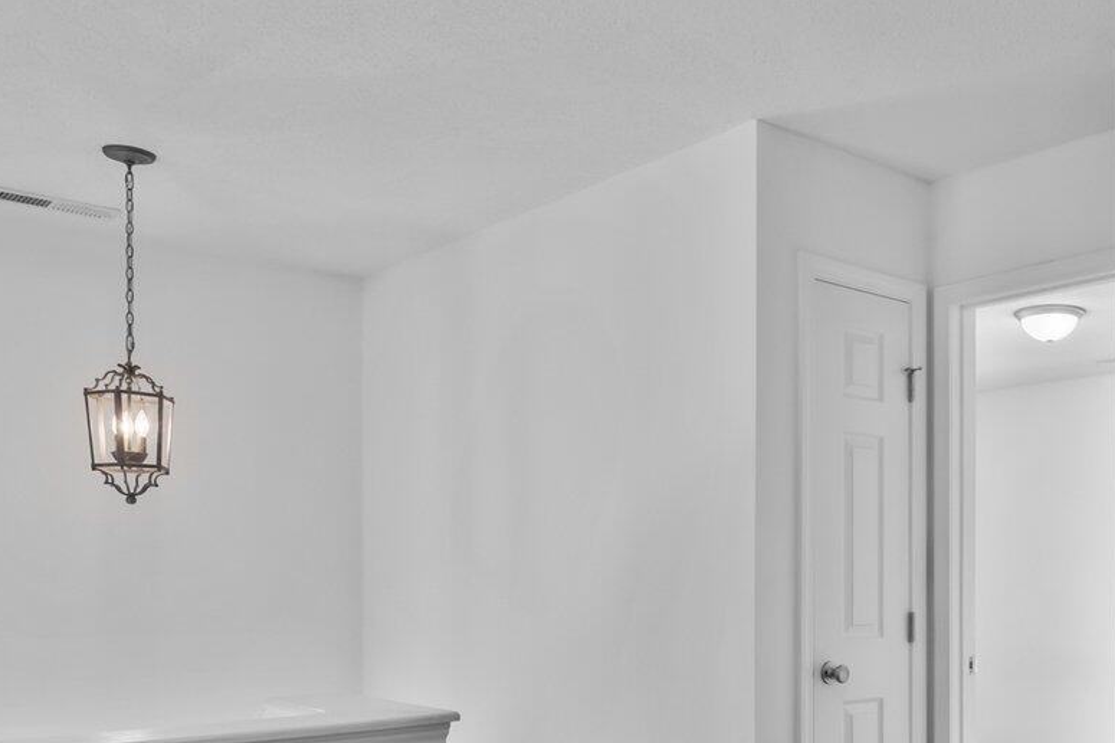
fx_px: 1145
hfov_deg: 49.0
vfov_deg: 35.2
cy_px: 552
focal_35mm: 37
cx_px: 889
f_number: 7.1
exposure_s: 1/15
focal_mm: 14
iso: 640
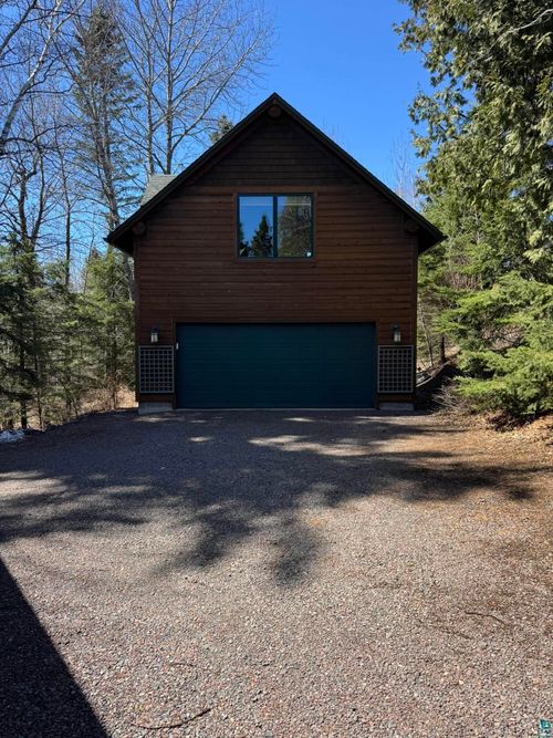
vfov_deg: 71.6
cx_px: 276
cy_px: 369
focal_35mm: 24
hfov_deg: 56.8
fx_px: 511
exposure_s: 1/1524
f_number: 1.78
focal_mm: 6.76
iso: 80
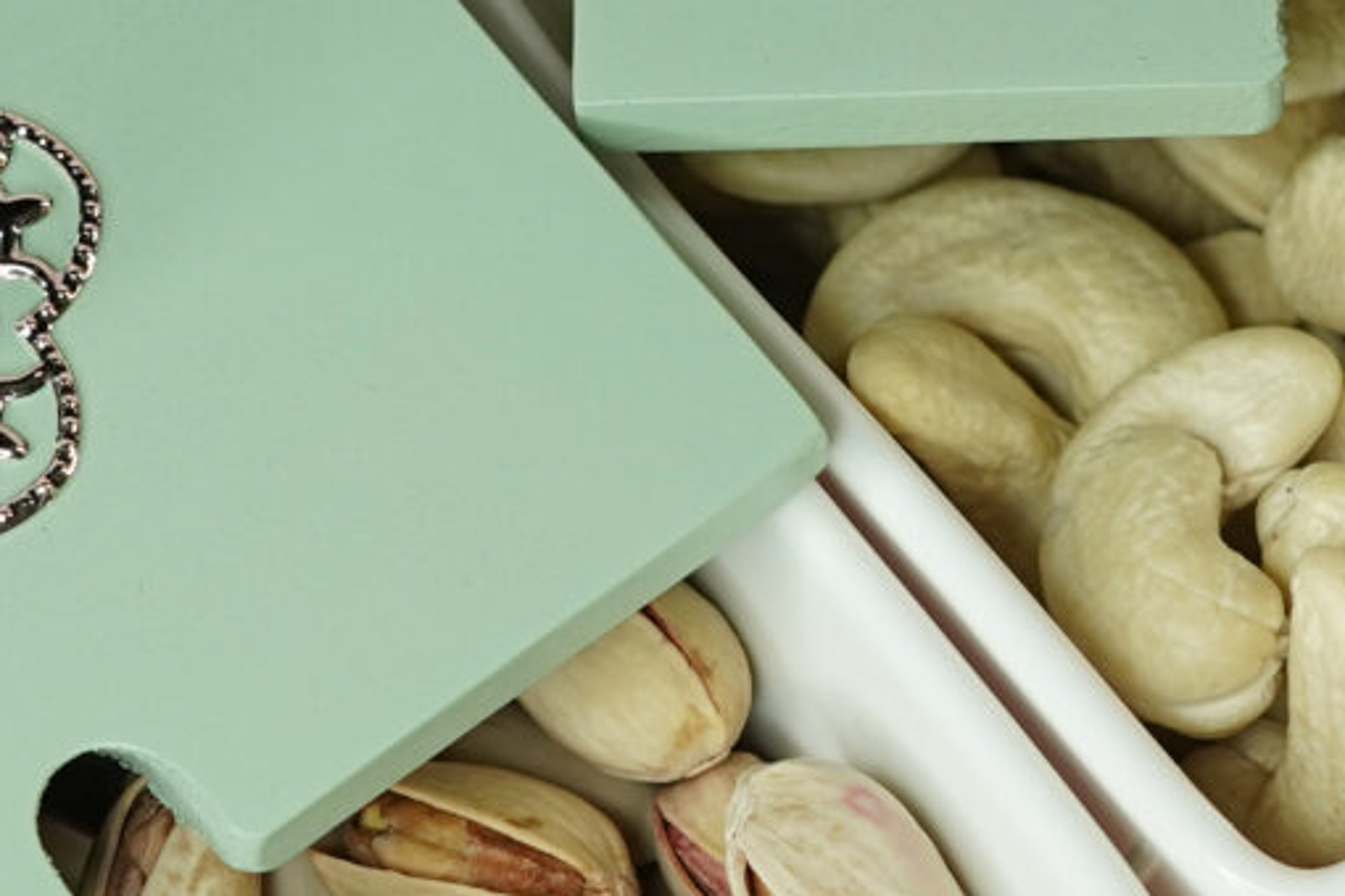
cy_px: 457
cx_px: 963
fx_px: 9377
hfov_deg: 8.2
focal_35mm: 251
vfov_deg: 5.5
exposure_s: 1/125
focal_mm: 50
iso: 250
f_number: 4.5
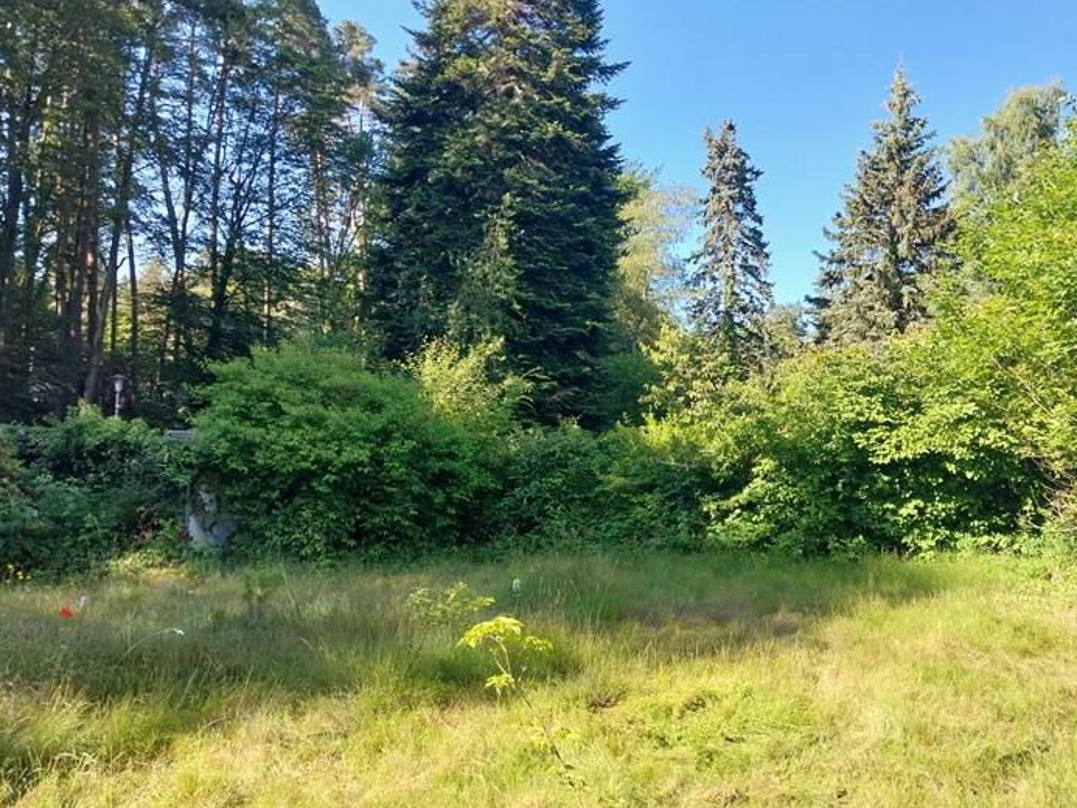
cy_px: 434
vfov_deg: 46.8
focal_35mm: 30
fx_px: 934
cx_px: 608
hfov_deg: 59.8
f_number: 1.8
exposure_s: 1/165
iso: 20
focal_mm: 4
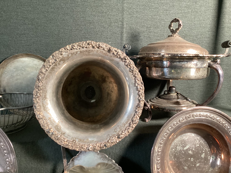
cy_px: 86
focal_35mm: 31
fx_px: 207
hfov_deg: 58.3
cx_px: 116
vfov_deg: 45.4
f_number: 2.4
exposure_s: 1/50
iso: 320
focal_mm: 3.3
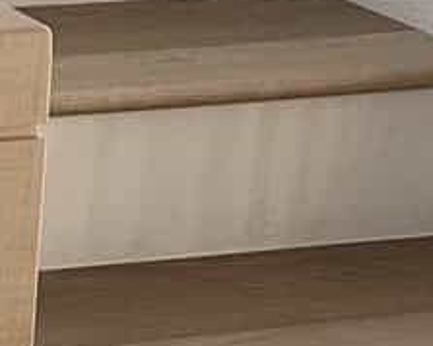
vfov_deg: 8.9
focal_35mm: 168
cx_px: -715
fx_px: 2151
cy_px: -247
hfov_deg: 9.7
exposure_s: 1/60
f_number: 1.78
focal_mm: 6.86
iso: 200
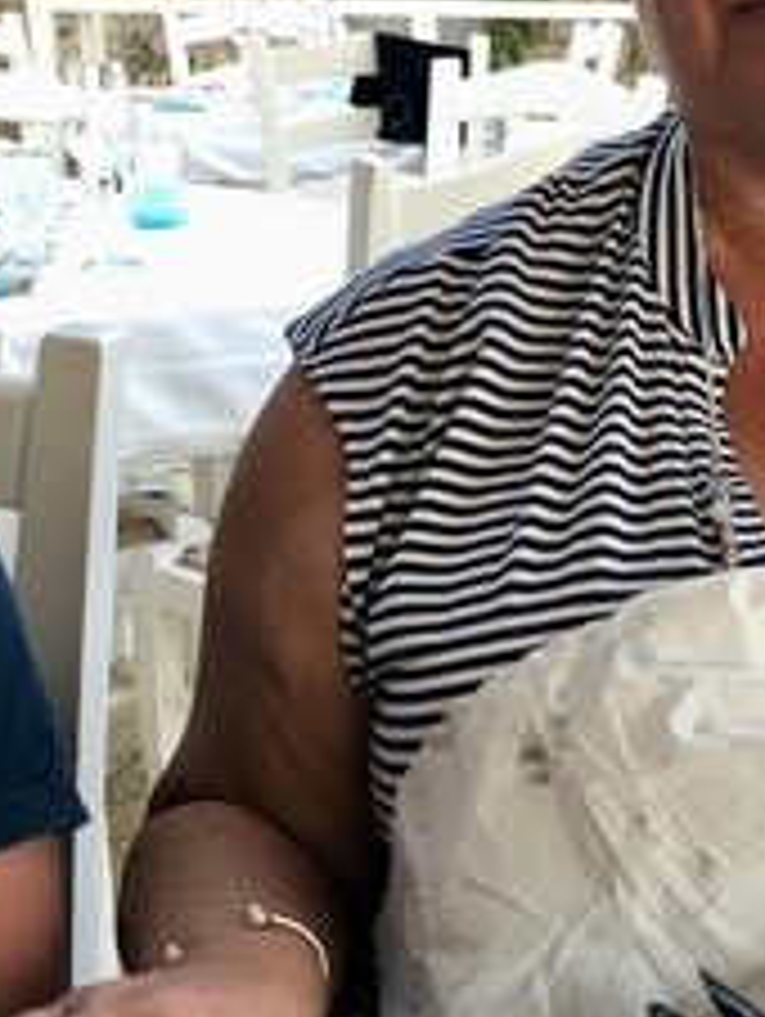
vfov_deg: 29.4
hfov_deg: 21.8
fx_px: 1941
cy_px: 529
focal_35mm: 66
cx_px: 693
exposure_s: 1/33
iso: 25
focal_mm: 3.99
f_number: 1.8
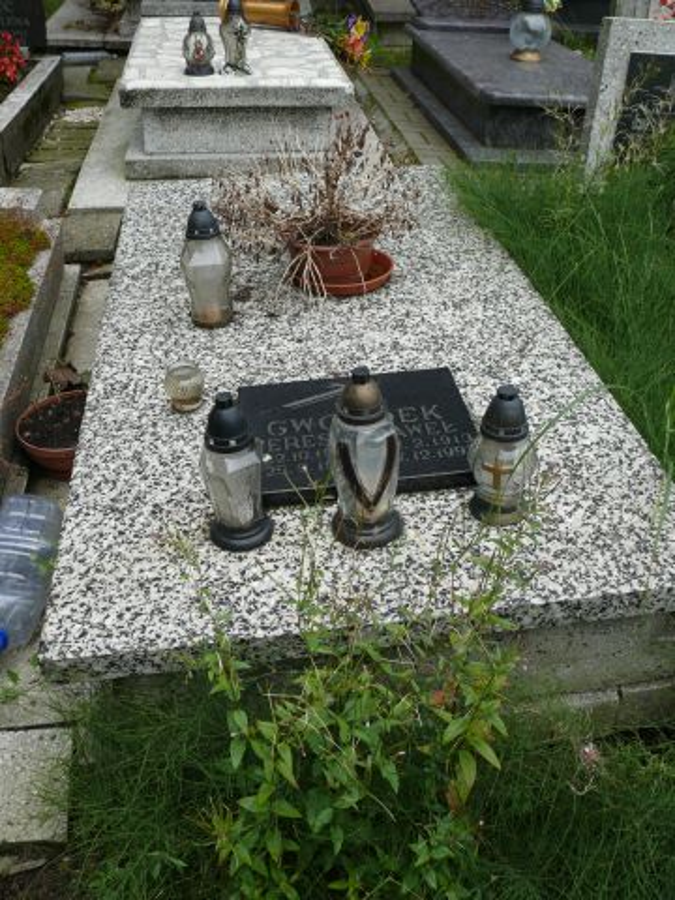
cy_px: 450
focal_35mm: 35
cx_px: 338
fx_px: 910
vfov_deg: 52.6
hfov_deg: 40.7
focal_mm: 7.4
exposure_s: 1/160
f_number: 4
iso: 100
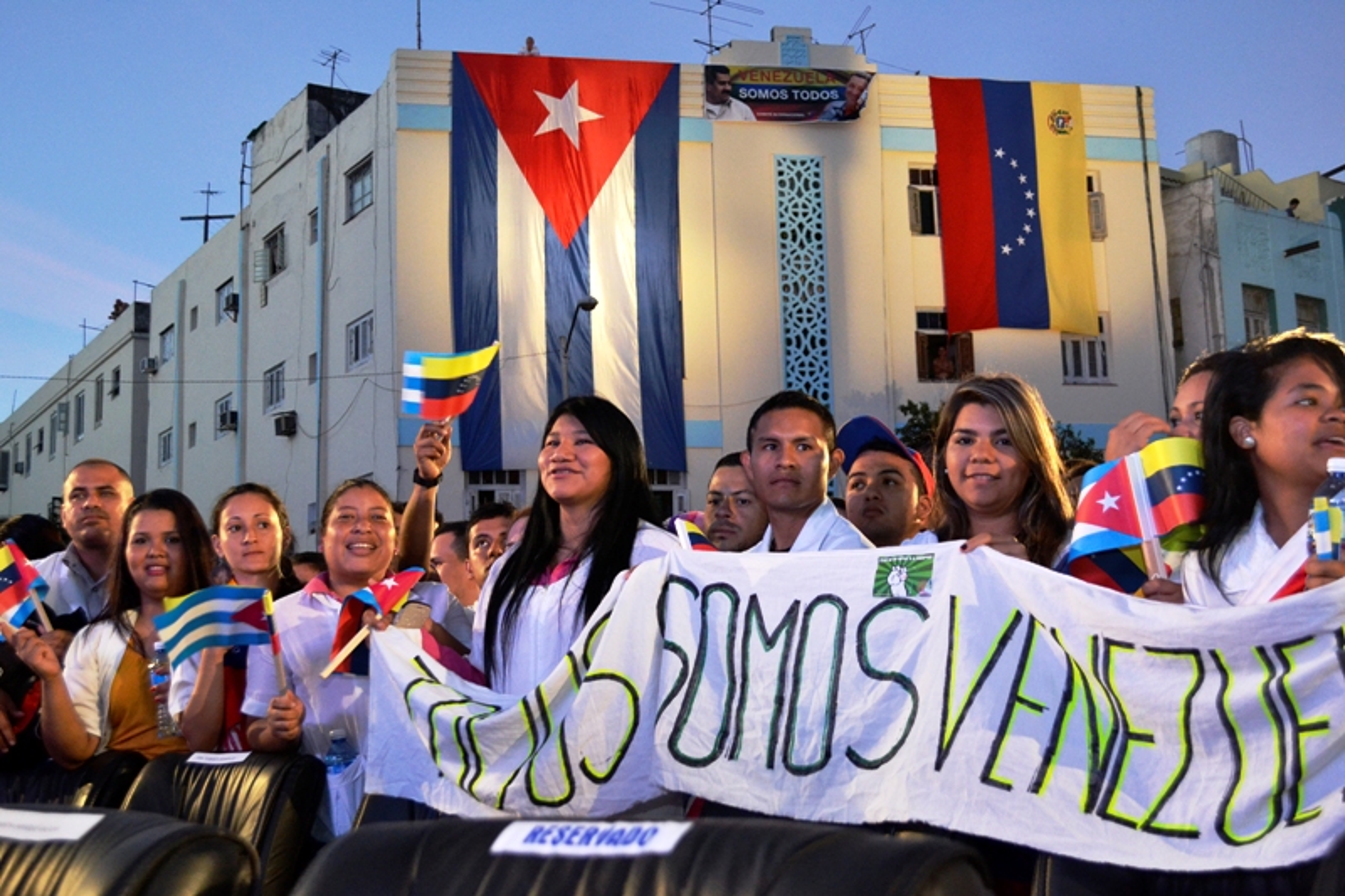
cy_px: 448
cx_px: 672
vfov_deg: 31.9
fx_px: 1569
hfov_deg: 46.4
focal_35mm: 42
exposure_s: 1/100
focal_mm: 28
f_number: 4.5
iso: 1600
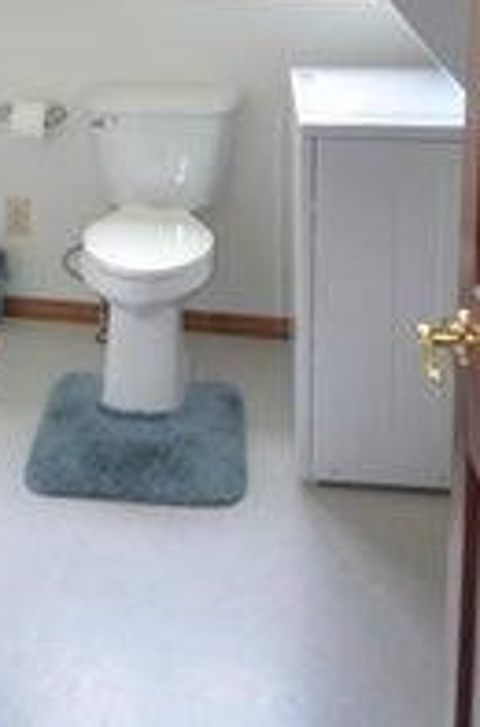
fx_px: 1080
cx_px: 81
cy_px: -11
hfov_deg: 24.6
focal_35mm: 54
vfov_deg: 33.8
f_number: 2.8
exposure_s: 1/80
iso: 400
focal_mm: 11
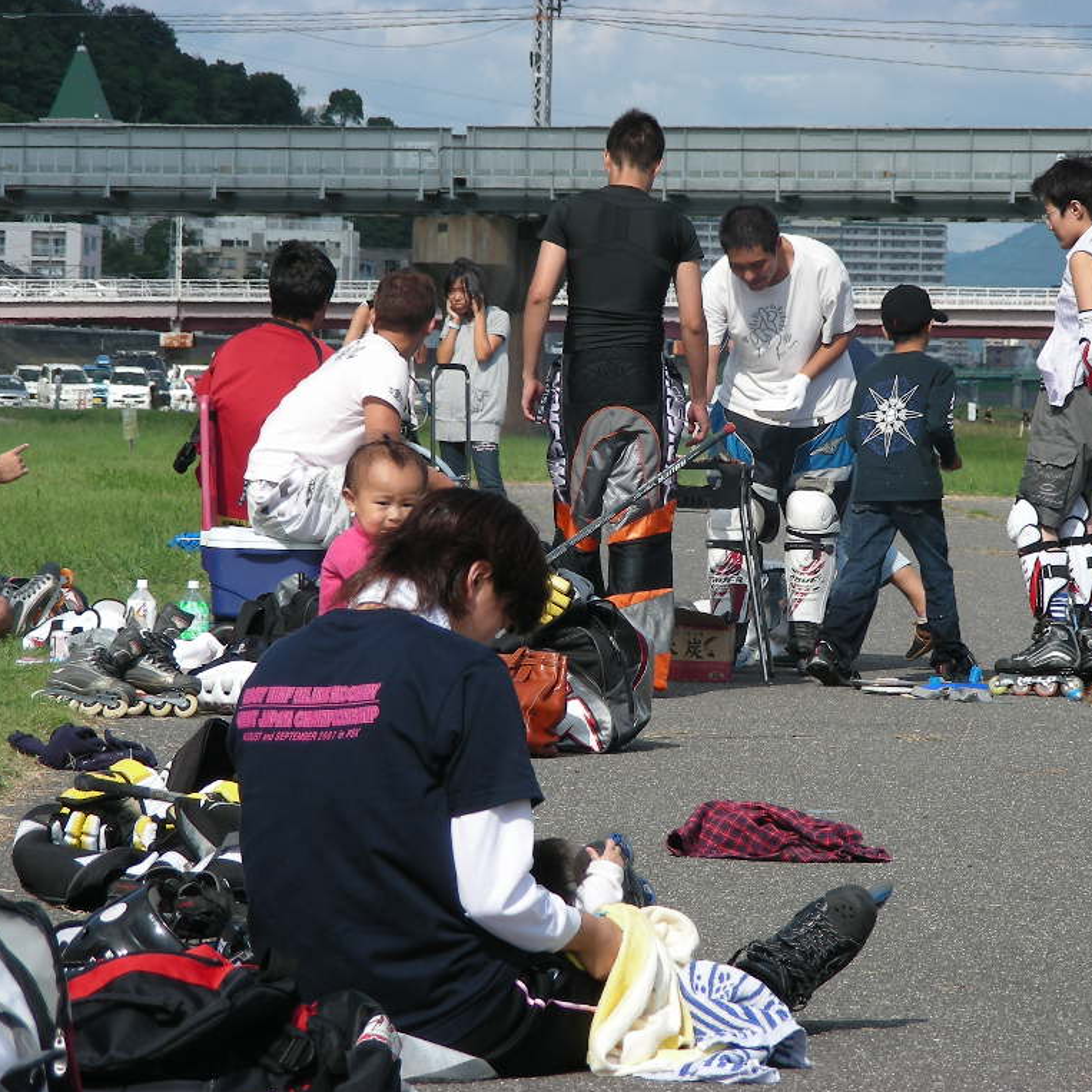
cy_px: 547
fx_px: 7281
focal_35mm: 204
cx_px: 655
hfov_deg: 8.6
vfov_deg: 8.6
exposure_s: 1/513
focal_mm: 28.7
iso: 50
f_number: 4
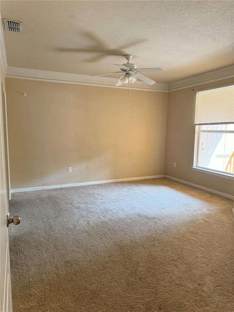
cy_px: 156
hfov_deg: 56.8
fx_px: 216
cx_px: 117
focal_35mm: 24
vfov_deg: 71.6
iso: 200
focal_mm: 6.76
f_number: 1.78
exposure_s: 1/101
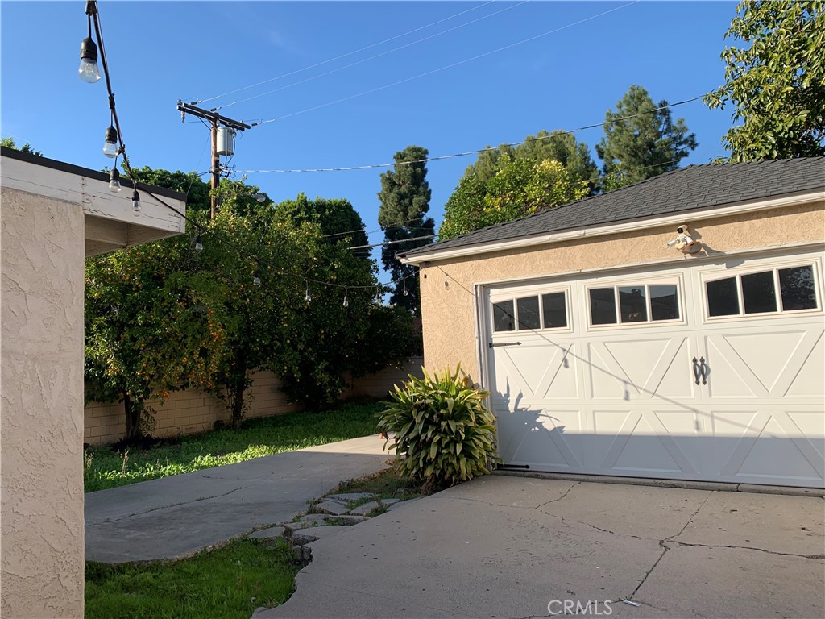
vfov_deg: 53.1
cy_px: 310
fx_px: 620
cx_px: 412
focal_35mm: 26
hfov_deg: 67.3
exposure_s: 1/1880
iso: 25
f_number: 1.8
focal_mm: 4.25
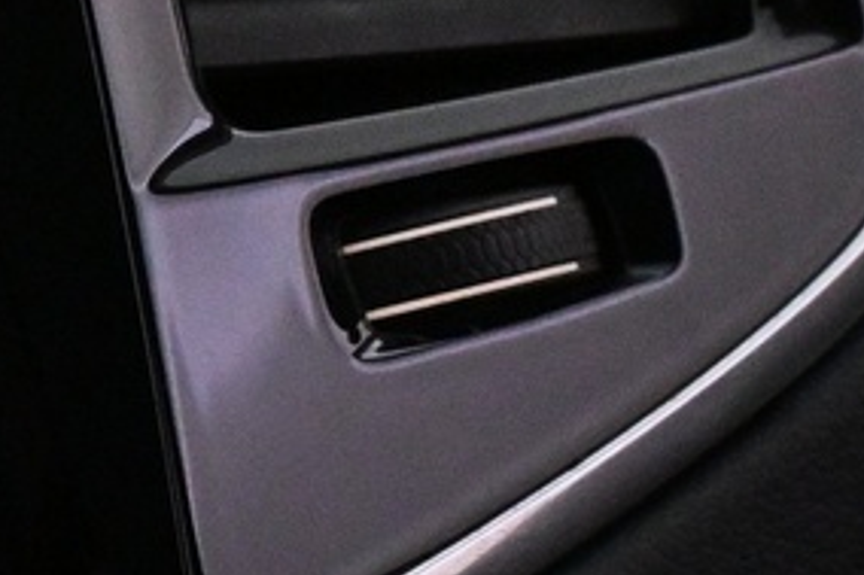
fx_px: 4101
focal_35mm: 171
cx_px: -1205
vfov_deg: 8.0
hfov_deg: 10.4
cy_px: -46
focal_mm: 20
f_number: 3.8
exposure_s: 1/160
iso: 4000
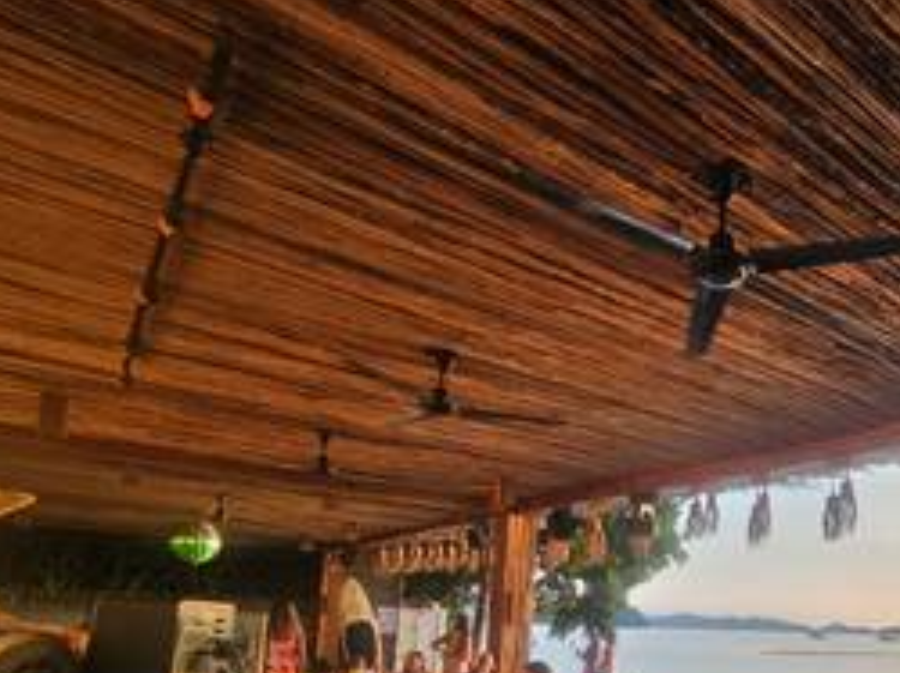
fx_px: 649
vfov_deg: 50.3
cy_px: 569
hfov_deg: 63.0
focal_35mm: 25
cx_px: 731
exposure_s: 1/265
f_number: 2.2
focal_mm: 2.2
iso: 50
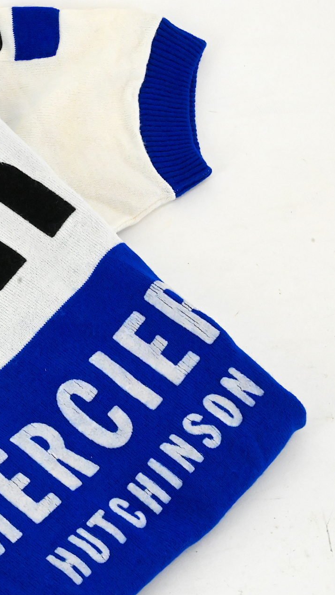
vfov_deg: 19.3
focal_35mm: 111
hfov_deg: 10.7
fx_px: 1753
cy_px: 299
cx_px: -102
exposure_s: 1/400
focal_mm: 70
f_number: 16
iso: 14400
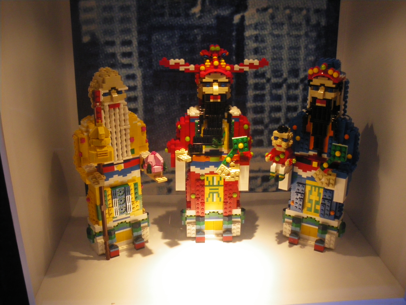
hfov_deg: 51.4
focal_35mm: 36
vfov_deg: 39.7
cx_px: 203
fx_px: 422
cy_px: 152
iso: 400
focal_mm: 6.3
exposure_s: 1/160
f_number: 3.5
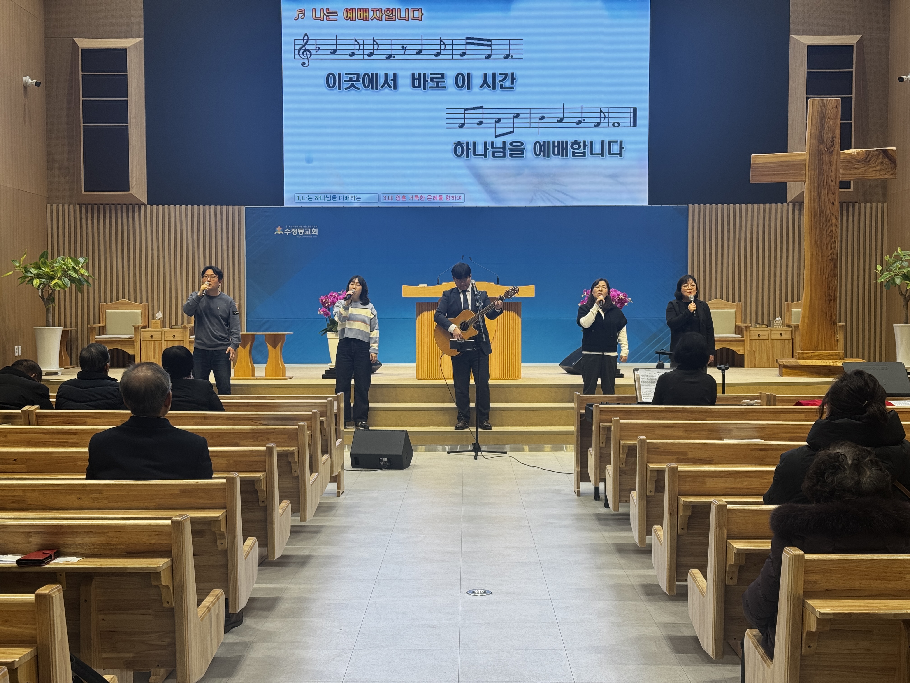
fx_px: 1262
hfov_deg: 39.7
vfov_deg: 30.3
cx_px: 455
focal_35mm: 48
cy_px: 342
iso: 64
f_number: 1.78
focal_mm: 6.76
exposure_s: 1/120
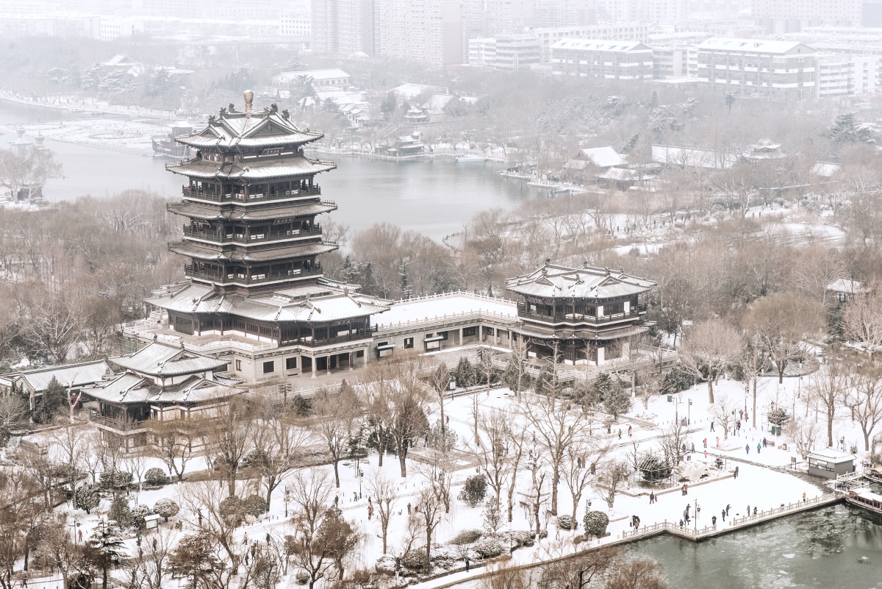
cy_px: 294
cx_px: 441
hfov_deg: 23.9
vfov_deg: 16.1
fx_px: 2083
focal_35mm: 85
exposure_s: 1/250
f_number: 8
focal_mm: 85
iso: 100
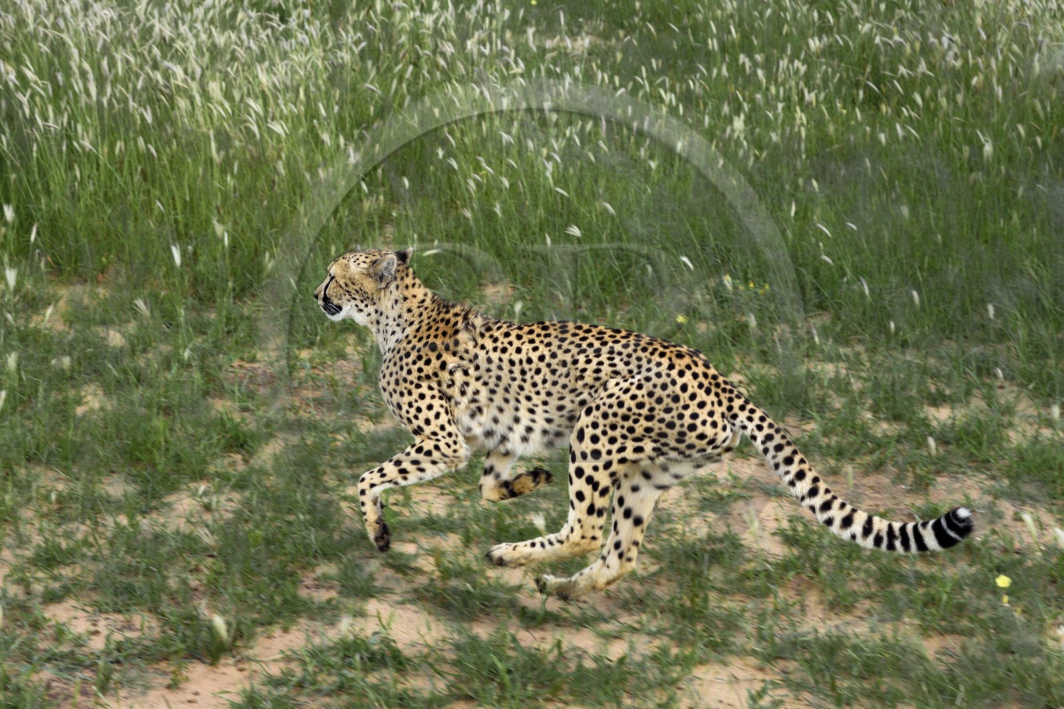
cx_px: 532
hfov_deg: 24.8
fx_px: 2423
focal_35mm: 82
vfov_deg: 16.6
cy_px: 354
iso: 800
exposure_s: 1/800
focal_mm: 82
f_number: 9
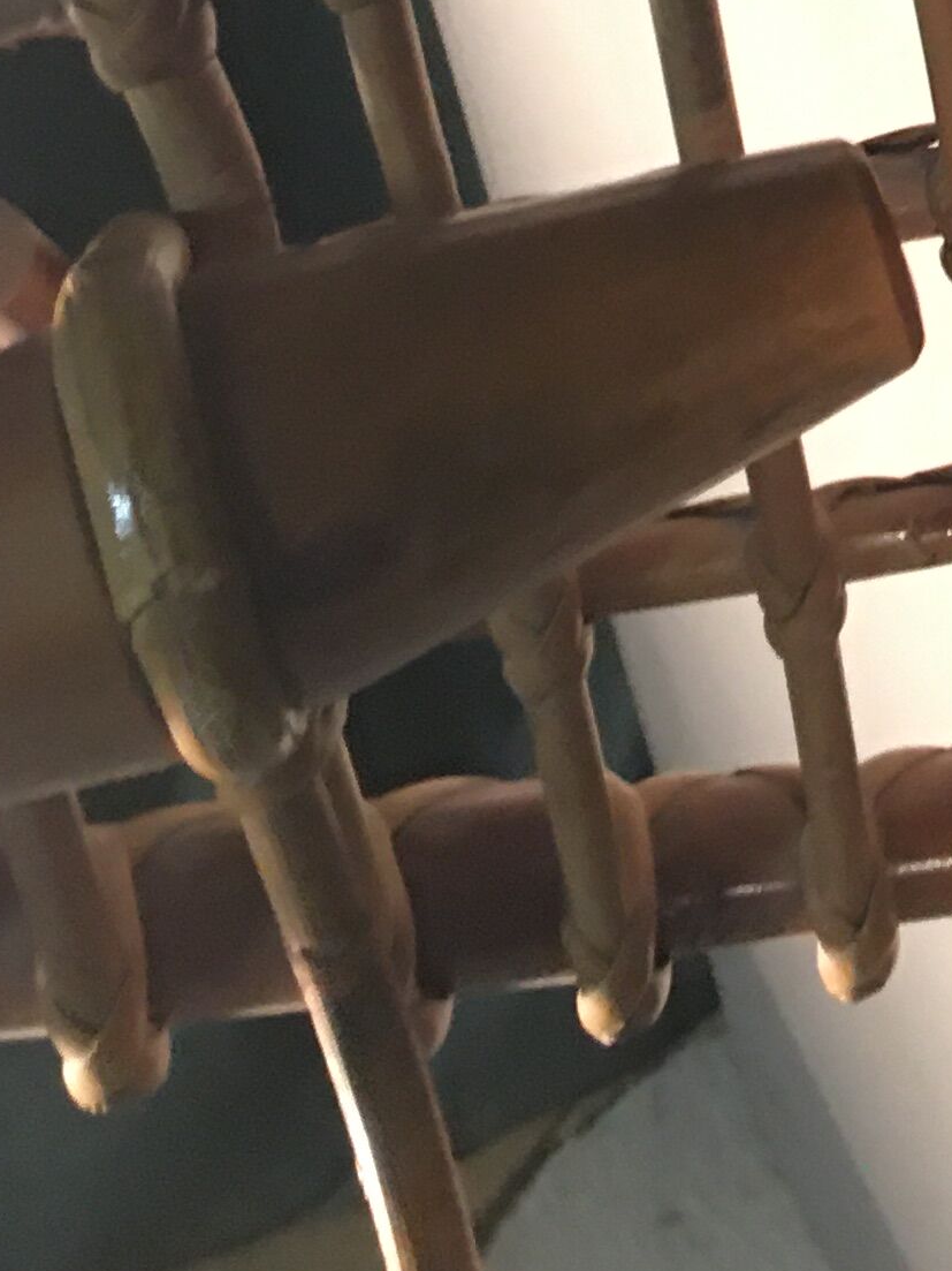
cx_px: 1639
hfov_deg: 12.8
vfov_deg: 16.8
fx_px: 3888
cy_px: -649
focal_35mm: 106
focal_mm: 4.15
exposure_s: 1/17
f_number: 2.2
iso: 80
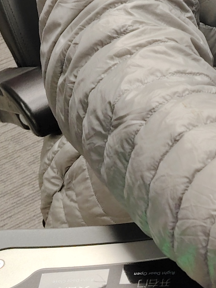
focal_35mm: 123
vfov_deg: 15.8
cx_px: 313
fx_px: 1023
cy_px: 11
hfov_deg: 11.6
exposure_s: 1/50
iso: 575
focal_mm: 5.25
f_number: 1.75
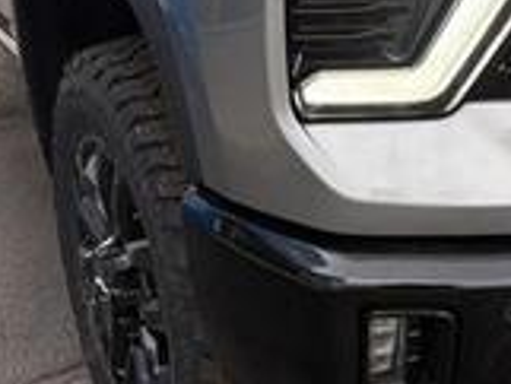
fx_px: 1108
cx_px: 425
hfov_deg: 25.4
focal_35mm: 75
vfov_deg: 19.2
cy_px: 22
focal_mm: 6.76
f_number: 1.78
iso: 100
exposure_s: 1/379
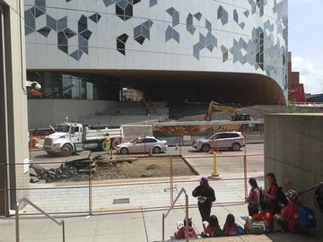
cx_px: 162
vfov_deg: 45.4
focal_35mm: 31
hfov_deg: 58.4
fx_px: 289
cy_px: 121
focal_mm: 3.3
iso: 25
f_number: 2.4
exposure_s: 1/1359
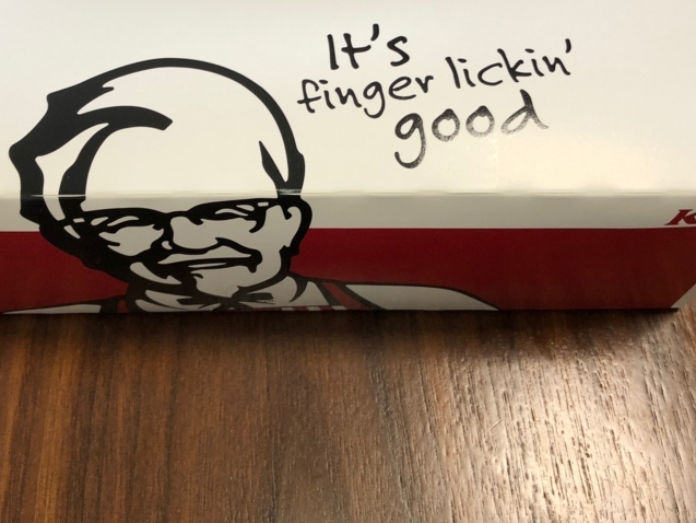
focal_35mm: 45
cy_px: 126
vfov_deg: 31.6
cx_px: 309
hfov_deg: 42.0
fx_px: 905
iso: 32
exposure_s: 1/50
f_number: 1.8
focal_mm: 4
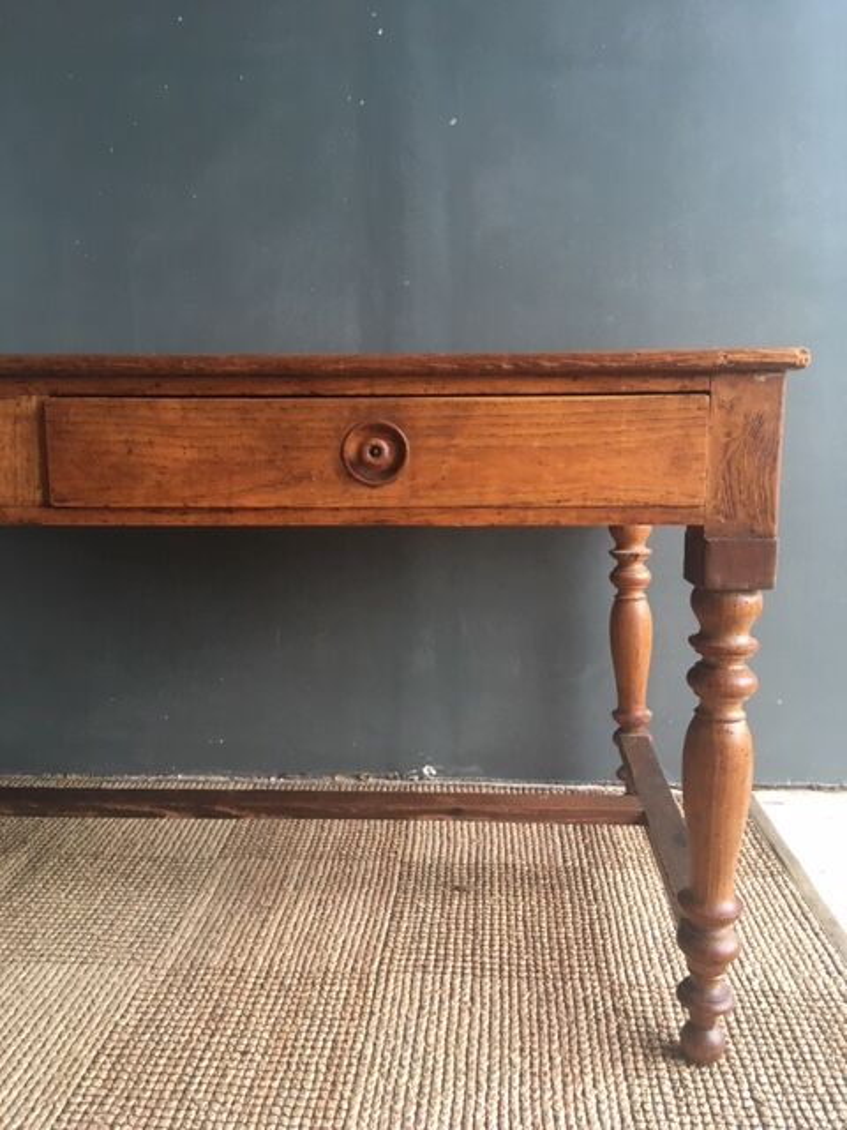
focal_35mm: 29
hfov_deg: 48.2
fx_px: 946
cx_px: 424
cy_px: 565
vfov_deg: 61.7
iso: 100
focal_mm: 4.15
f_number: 2.2
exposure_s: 1/33
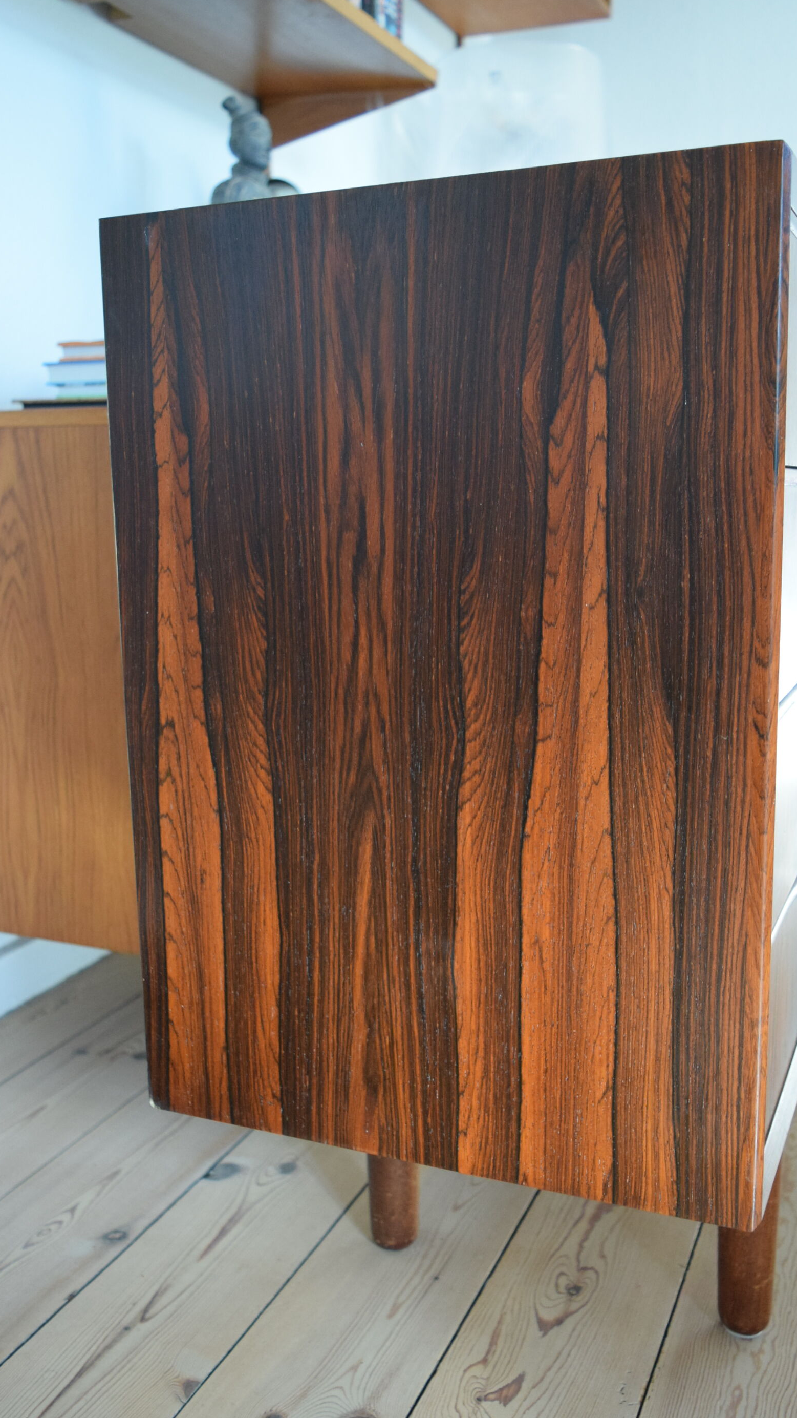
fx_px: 1277
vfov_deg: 58.0
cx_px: 435
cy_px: 701
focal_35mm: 34
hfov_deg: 34.6
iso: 1600
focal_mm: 20
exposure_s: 1/200
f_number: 3.8
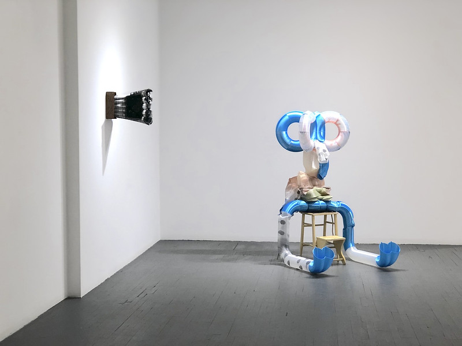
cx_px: 231
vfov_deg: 25.7
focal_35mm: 57
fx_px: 761
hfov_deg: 33.8
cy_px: 173
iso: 50
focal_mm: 6.6
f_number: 2.8
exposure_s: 1/30
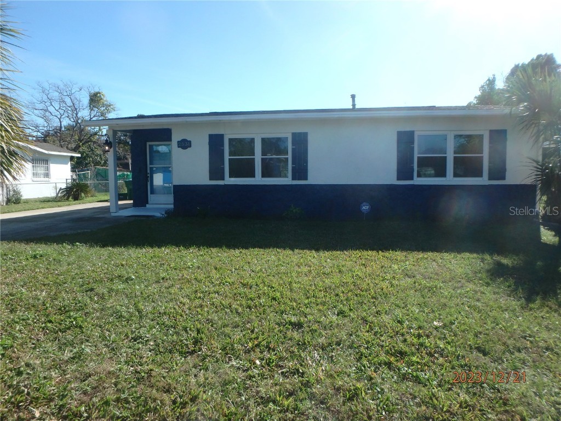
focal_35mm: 21
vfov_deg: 63.4
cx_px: 280
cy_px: 210
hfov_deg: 79.0
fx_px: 340
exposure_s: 1/800
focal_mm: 3.7
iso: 125
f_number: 3.5
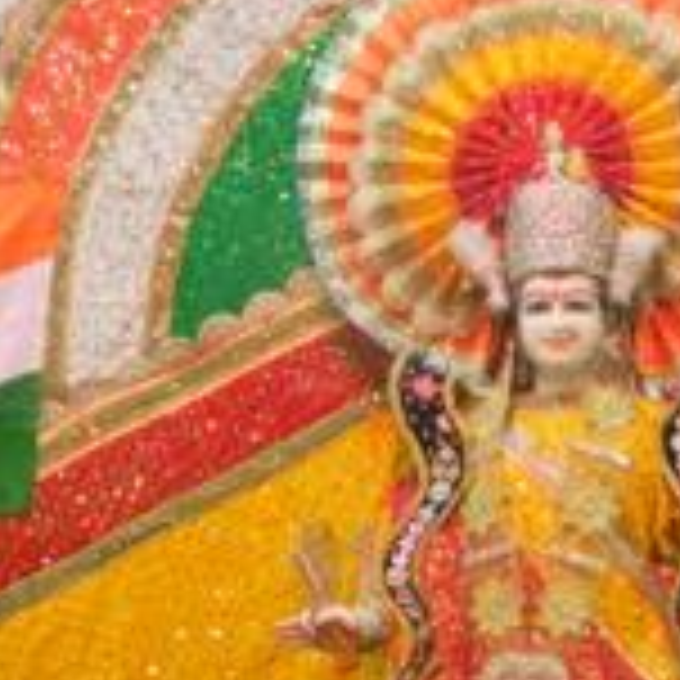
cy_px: 558
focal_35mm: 144
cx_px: 617
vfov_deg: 12.1
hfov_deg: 12.0
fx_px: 3200
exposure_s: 1/40
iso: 250
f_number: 3.5
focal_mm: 7.3
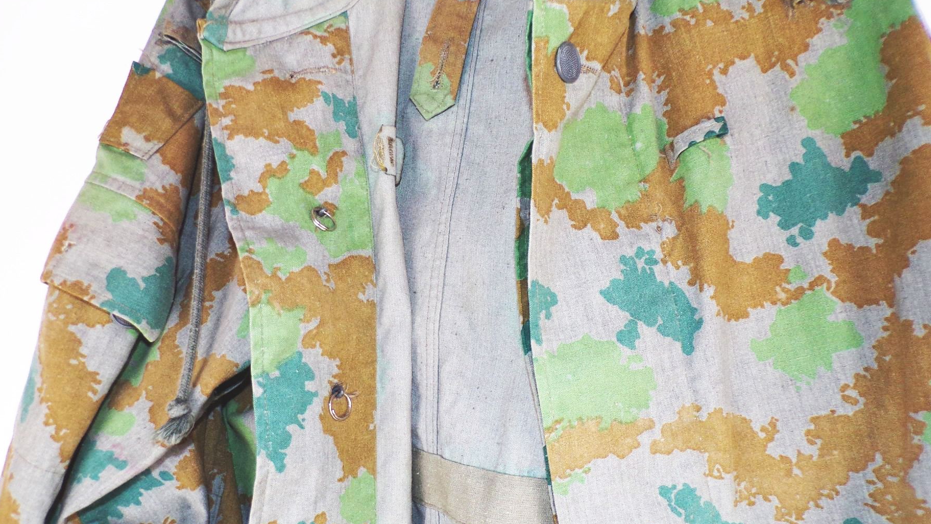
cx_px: 459
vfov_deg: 42.7
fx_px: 667
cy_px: 312
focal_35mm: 27
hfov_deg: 69.9
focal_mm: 4.3
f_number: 3
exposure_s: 1/34
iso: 125
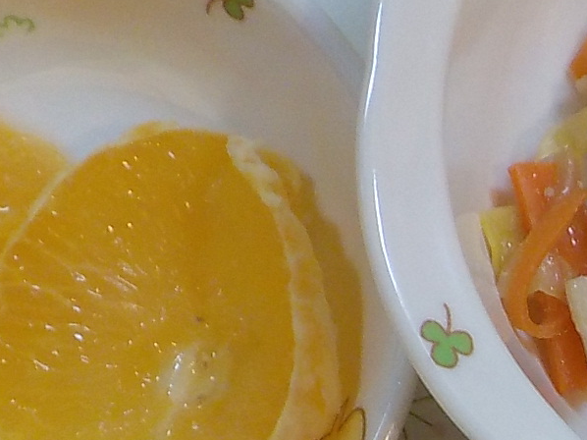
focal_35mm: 114
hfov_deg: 16.2
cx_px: 802
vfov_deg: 12.5
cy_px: 592
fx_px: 1932
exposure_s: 1/30
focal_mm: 4.1
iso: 220
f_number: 3.3
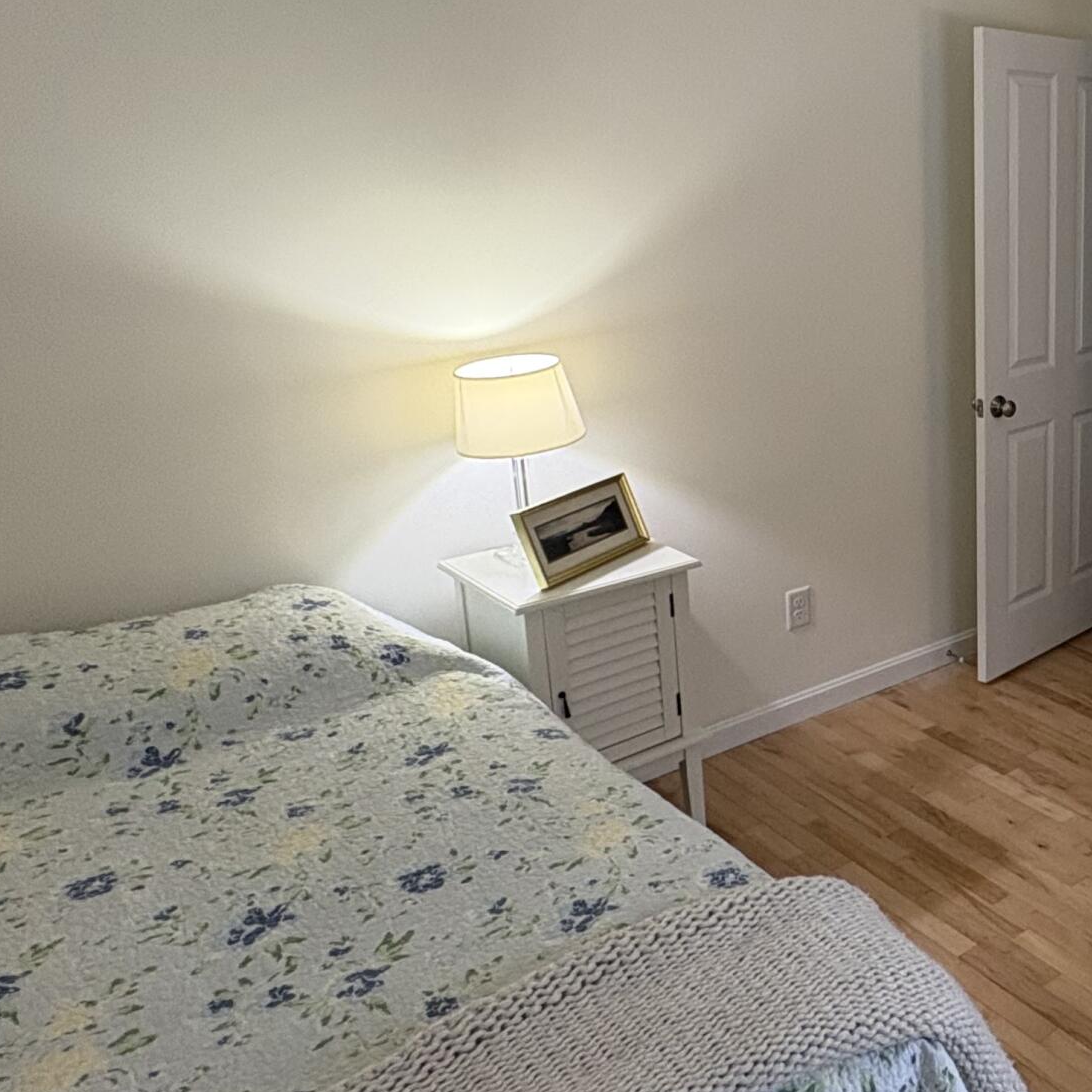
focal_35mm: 34
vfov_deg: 48.0
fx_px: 1213
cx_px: 1233
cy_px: 415
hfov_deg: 38.8
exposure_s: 1/60
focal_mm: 2.22
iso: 250
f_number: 2.2
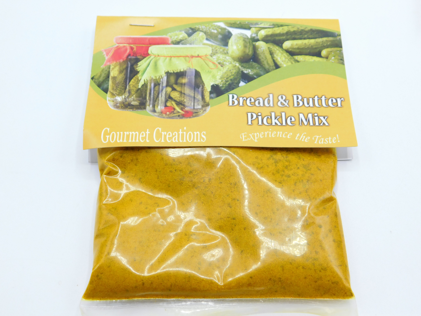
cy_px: 158
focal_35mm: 45
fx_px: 547
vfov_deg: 32.2
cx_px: 210
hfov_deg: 42.1
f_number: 3.7
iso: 125
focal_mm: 8
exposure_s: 1/100
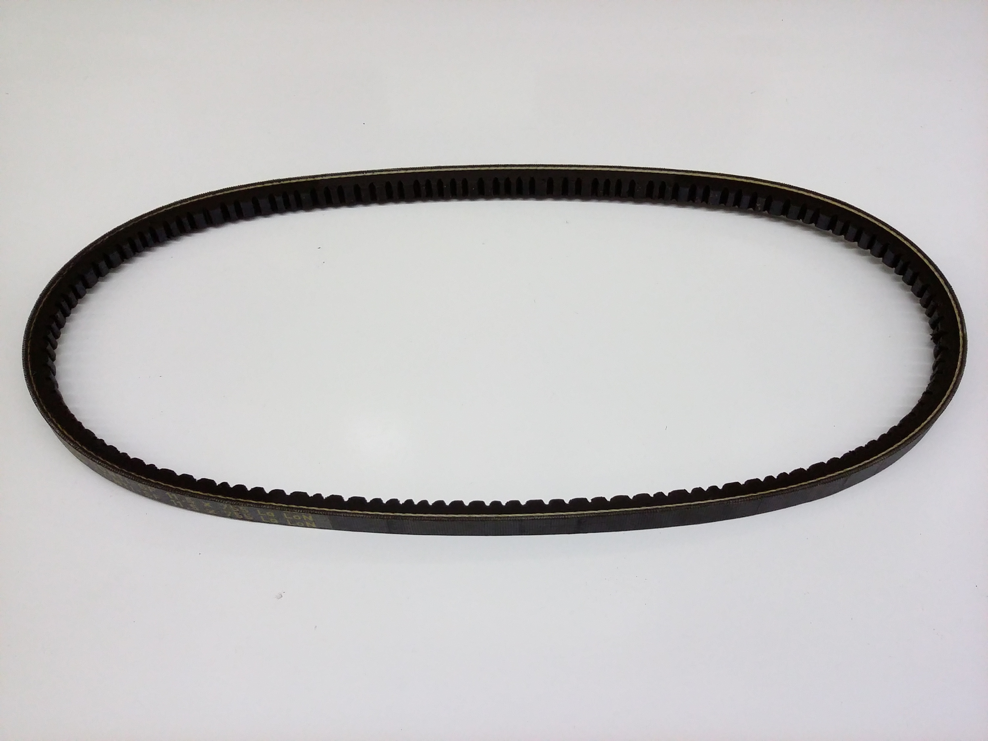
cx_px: 494
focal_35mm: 32
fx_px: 913
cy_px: 370
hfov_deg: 56.8
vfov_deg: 44.2
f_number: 2.4
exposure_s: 1/30
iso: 160
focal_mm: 3.4
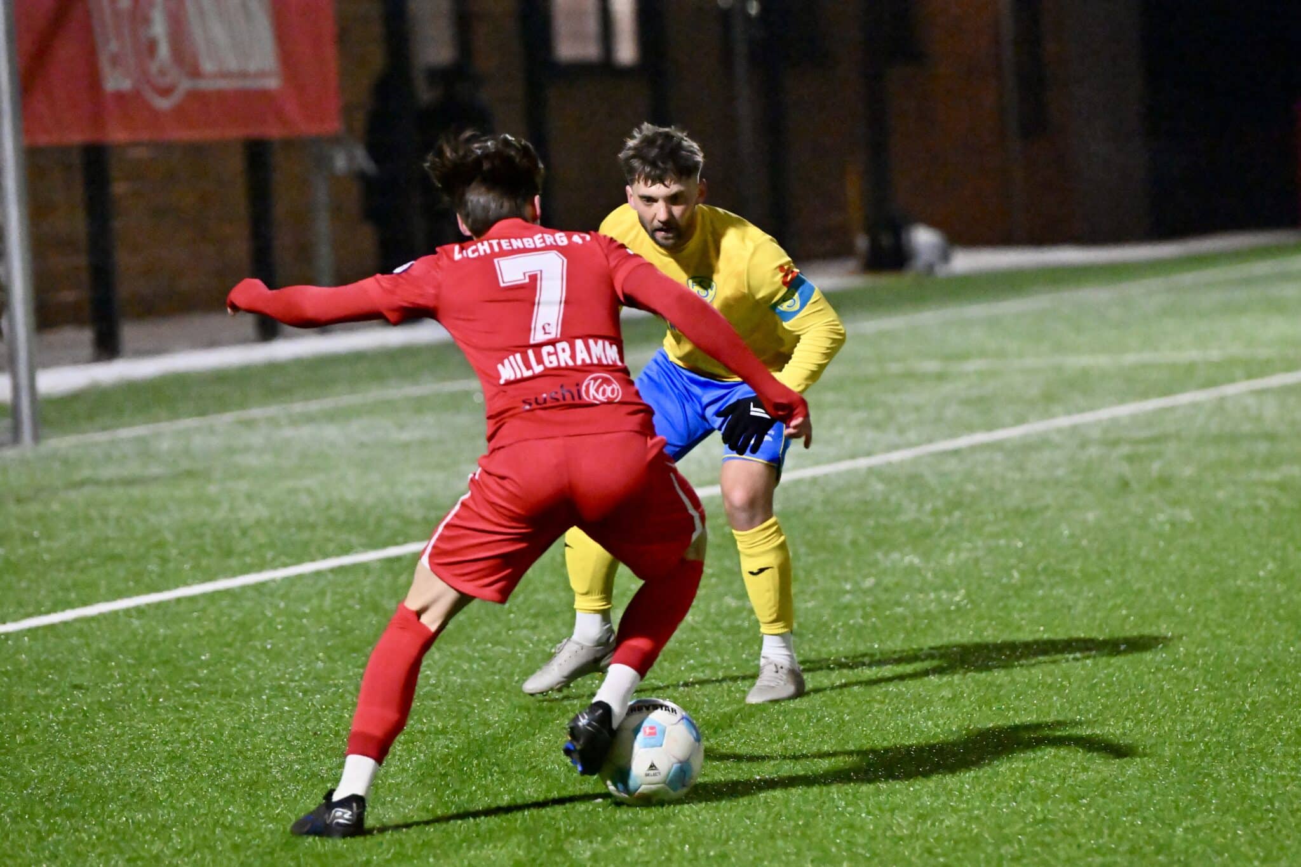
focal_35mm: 180
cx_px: 650
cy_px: 434
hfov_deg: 11.4
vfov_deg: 7.6
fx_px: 6504
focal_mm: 180
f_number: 3.5
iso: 10000
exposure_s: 1/1250
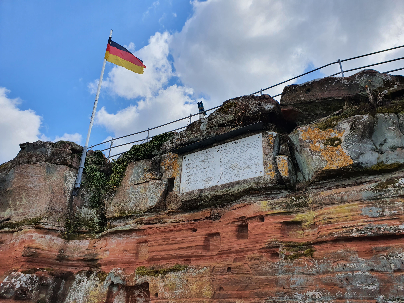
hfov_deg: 67.3
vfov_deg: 53.1
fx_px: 303
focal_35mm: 26
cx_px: 202
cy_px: 152
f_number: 2.4
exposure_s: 1/1728
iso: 50
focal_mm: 4.32
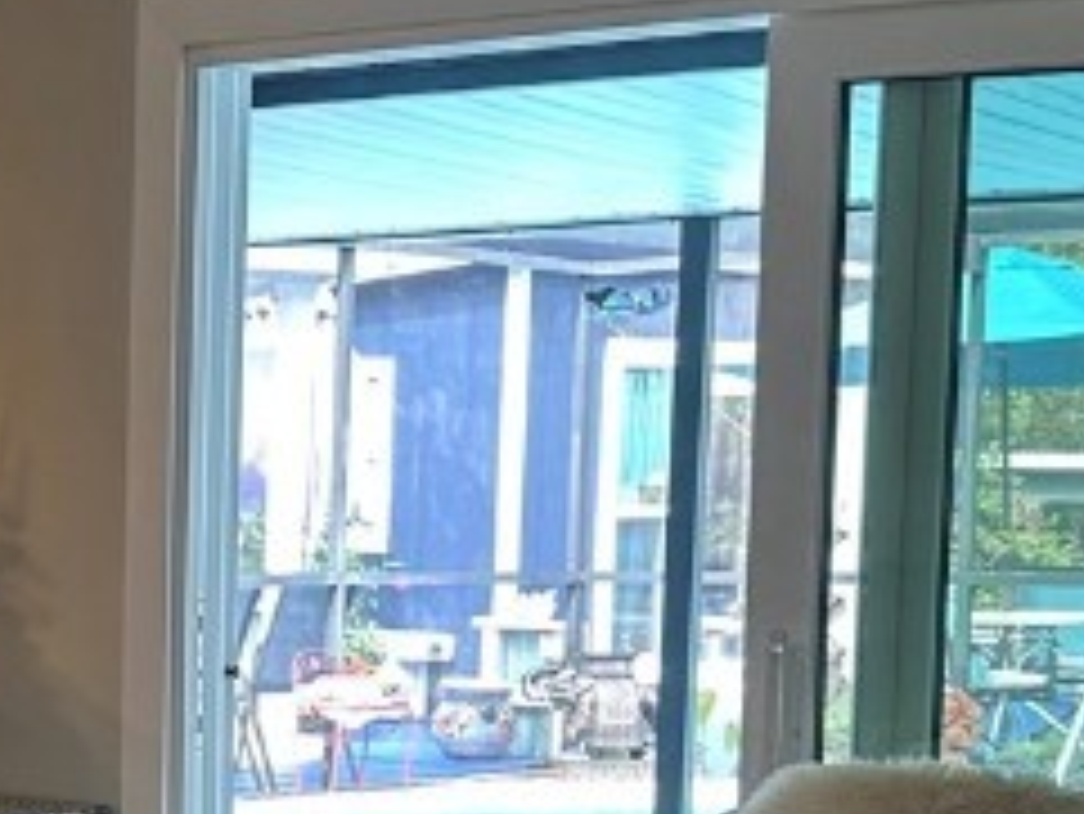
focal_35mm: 102
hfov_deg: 18.1
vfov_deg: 14.4
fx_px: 3196
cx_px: -283
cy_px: 729
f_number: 1.78
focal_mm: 6.86
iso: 125
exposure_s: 1/120
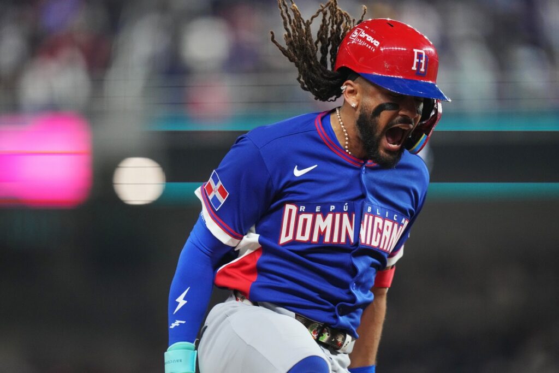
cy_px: 186
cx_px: 280
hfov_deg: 5.2
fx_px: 6212
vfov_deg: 3.4
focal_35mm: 400
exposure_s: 1/2000
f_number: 3.2
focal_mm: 400
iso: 4000
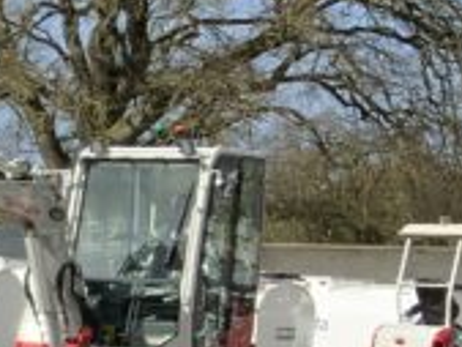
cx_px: -719
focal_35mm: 176
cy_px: 413
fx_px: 2351
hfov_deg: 9.7
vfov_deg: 8.4
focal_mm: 3
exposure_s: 1/1675
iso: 16
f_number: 1.8
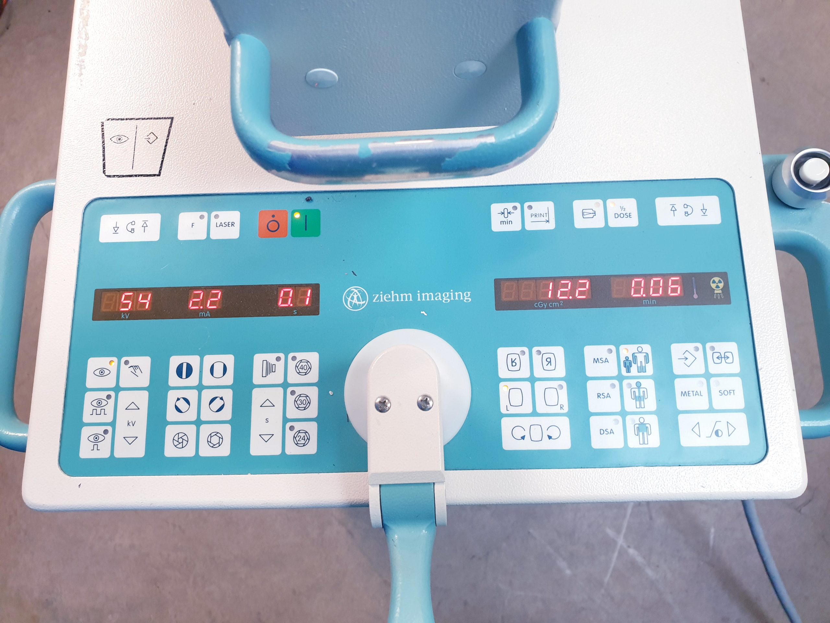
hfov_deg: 67.3
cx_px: 415
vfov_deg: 53.1
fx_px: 623
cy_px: 312
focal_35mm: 26
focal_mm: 4.3
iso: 160
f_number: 2.4
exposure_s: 1/50
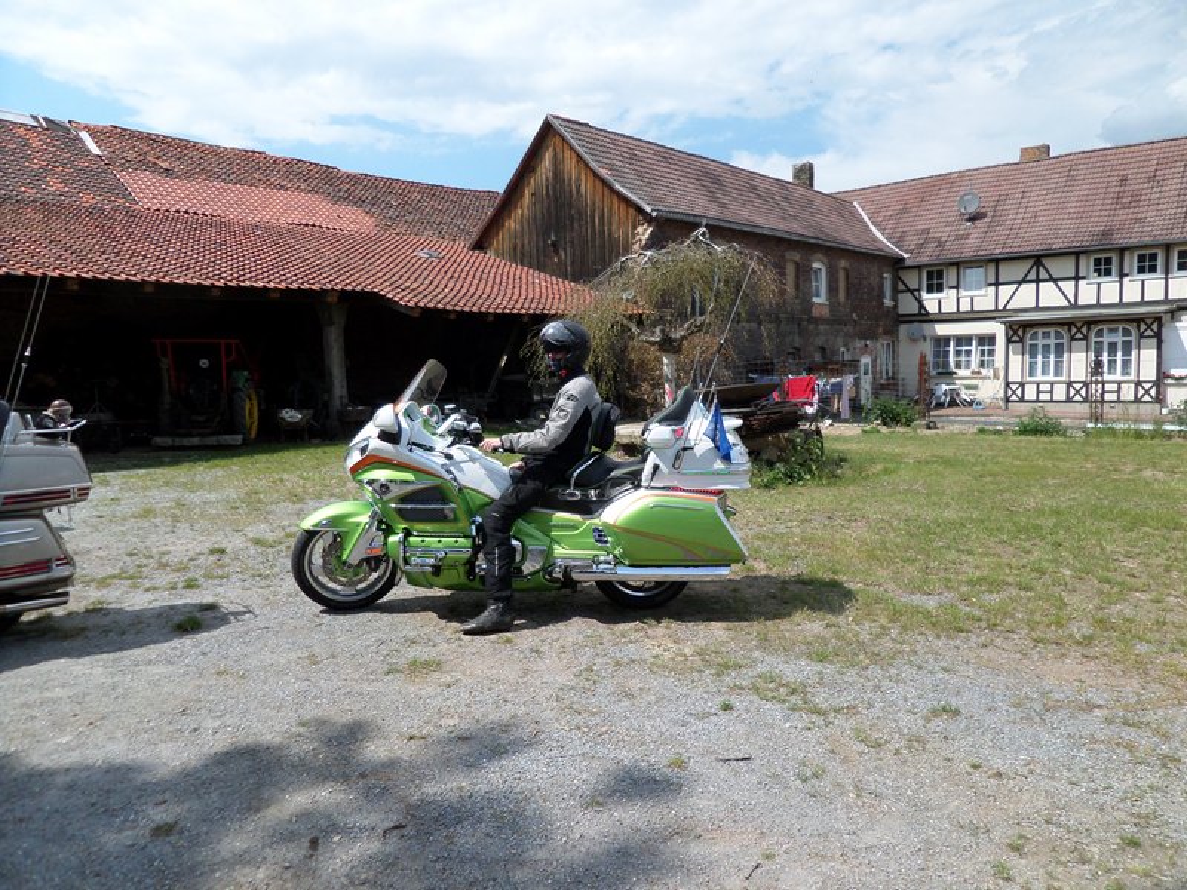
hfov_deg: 71.6
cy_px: 445
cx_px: 594
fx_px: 823
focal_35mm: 24
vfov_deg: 56.8
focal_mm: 4.3
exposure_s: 1/1000
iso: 80
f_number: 3.1
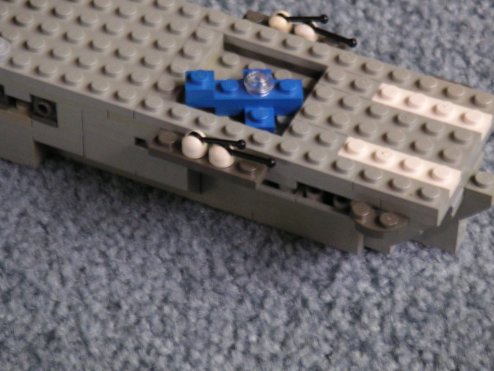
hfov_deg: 13.3
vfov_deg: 10.0
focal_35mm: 148
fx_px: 2113
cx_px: 277
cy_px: 125
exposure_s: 1/10
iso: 100
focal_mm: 17.1
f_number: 3.6
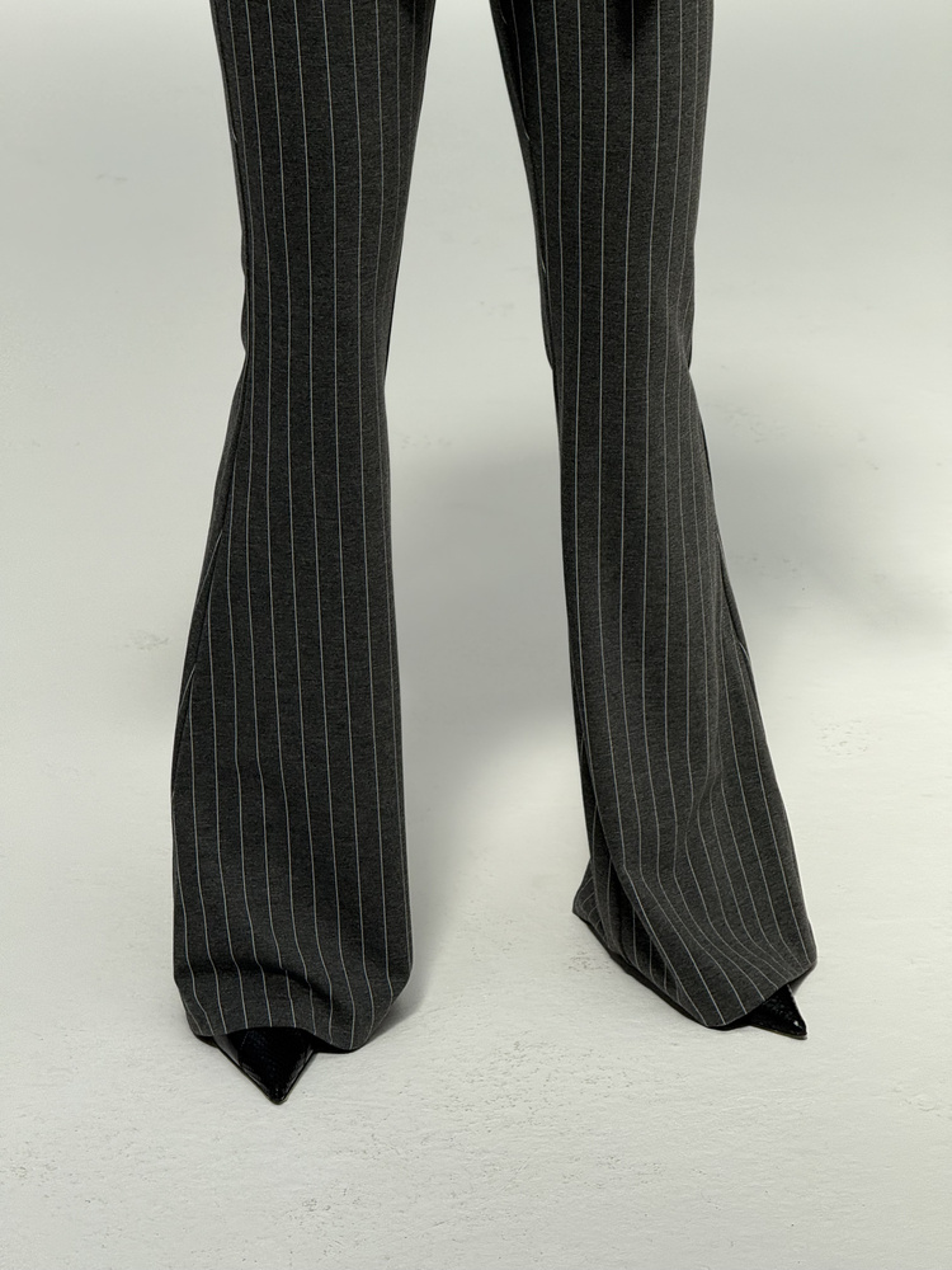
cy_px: 635
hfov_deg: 12.3
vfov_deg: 16.4
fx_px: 4400
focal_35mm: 120
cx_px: 476
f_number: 2.8
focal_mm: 15.66
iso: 50
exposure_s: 1/286
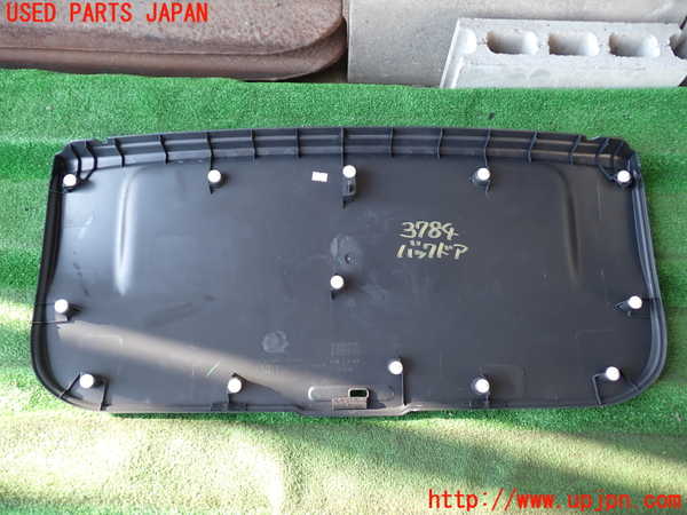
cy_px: 258
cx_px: 344
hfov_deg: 60.0
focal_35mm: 30
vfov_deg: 46.8
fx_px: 595
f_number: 2.3
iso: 100
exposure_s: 1/60
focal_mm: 5.4
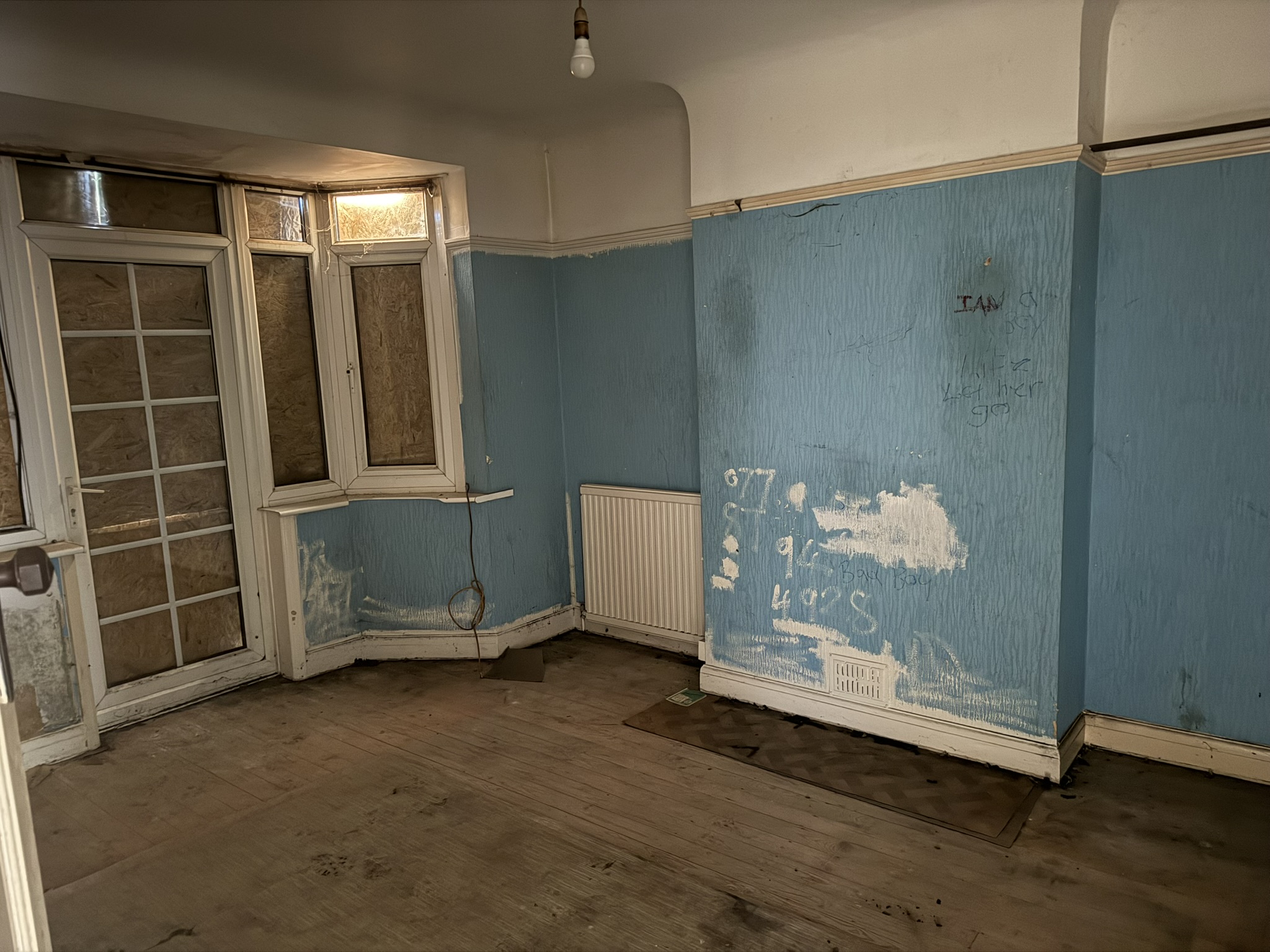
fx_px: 881
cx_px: 635
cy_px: 476
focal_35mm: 24
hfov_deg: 71.6
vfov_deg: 56.8
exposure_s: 1/16
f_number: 1.78
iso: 1600
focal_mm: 6.76
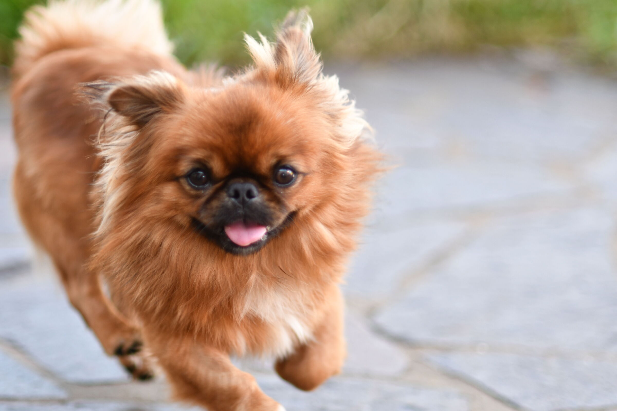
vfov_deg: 10.8
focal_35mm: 127
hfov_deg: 16.1
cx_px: 308
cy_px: 206
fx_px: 2176
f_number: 1.8
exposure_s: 1/500
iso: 250
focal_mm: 85
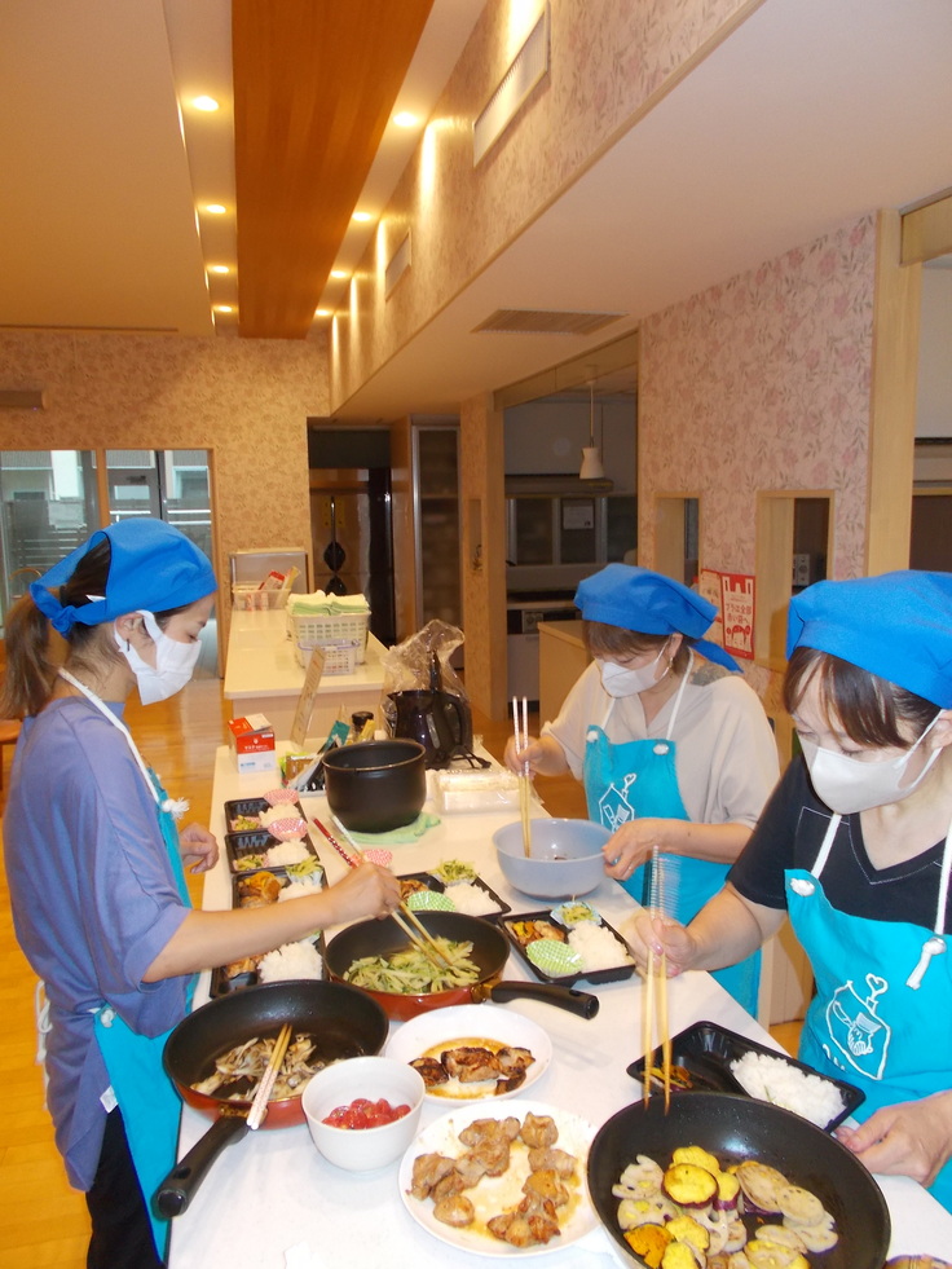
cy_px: 634
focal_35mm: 26
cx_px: 476
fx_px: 953
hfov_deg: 53.1
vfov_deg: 67.3
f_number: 3.2
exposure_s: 1/25
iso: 200
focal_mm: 4.6
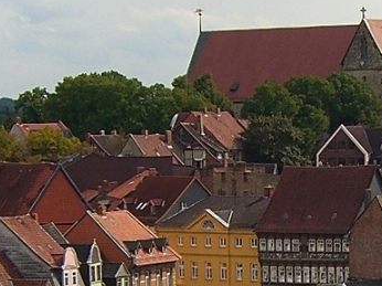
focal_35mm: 210
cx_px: 411
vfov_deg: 7.0
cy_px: 388
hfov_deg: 9.3
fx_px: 2316
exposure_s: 1/200
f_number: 8
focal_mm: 7.9
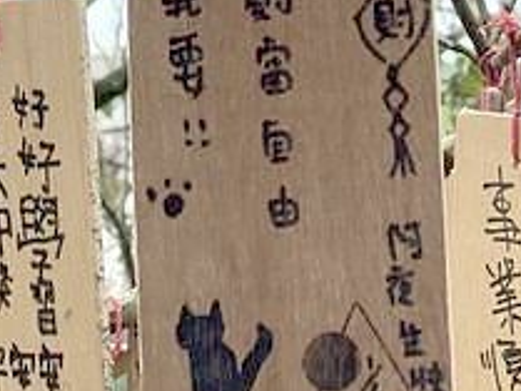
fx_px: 2922
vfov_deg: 7.6
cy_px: -49
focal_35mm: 194
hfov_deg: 10.1
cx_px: 476
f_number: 2
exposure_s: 1/196
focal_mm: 6
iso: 25
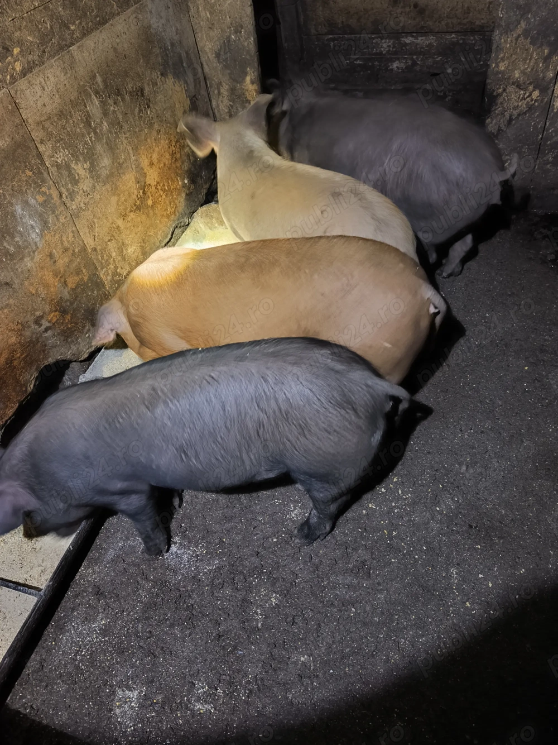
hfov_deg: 58.9
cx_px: 279
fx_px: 494
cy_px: 372
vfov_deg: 73.9
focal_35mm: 23
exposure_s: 1/20
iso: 5000
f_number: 1.65
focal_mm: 6.18
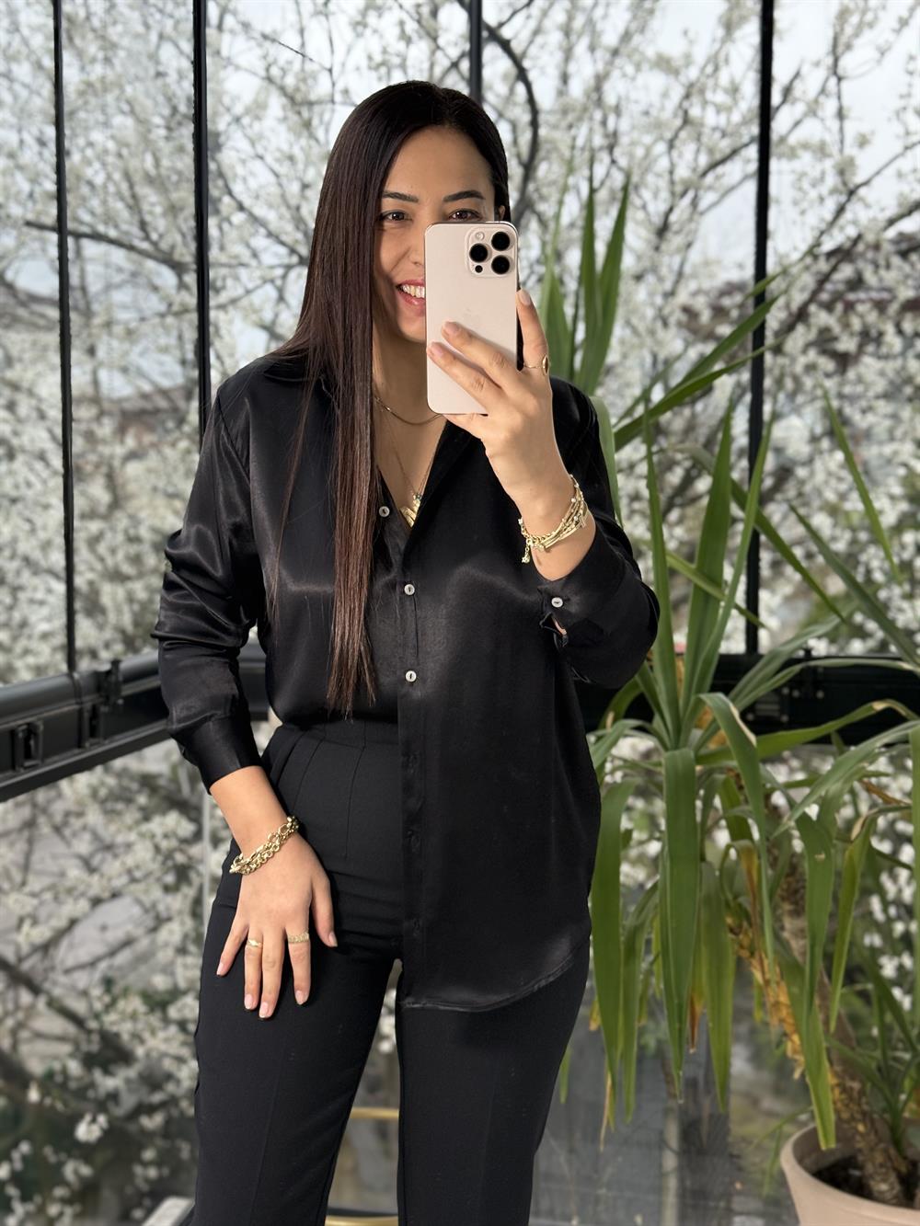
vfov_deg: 39.7
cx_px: 460
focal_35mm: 48
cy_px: 613
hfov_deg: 30.3
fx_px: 1701
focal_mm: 6.76
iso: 80
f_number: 1.78
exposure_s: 1/142
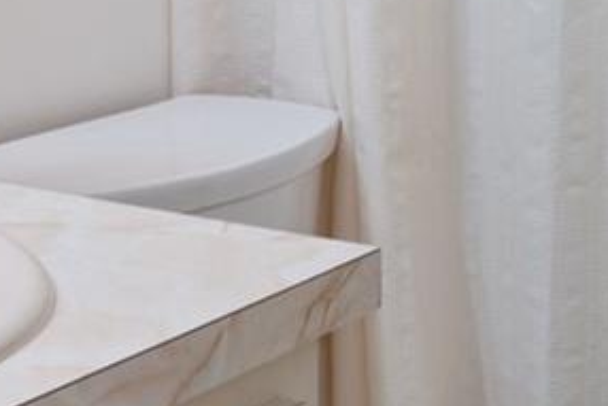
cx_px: 210
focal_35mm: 123
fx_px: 2078
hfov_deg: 16.6
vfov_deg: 10.5
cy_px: -327
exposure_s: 1
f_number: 9
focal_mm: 22
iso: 320
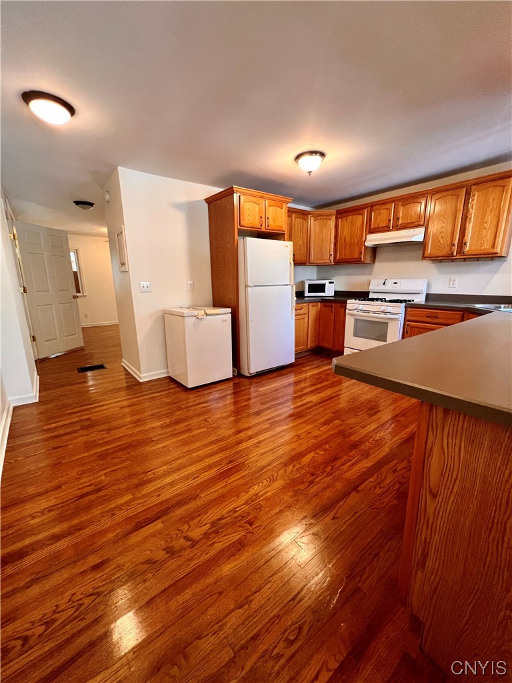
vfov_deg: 106.2
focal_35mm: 13
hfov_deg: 89.9
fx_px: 256
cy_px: 342
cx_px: 256
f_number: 1.8
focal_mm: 1.57
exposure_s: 1/60
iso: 200
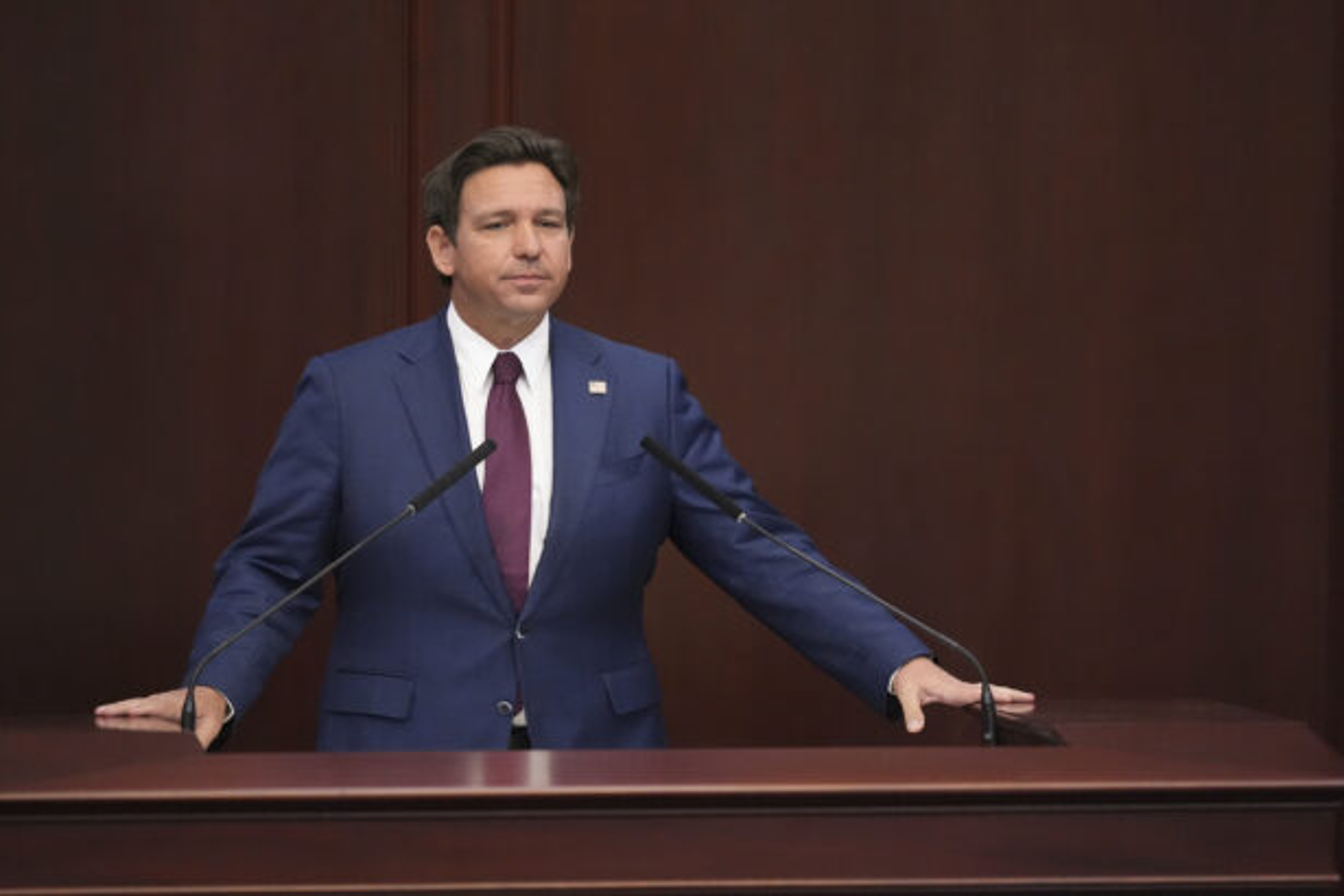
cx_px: 672
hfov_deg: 5.2
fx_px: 14932
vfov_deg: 3.4
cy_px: 448
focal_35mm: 400
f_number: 2.8
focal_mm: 400
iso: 6400
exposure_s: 1/320
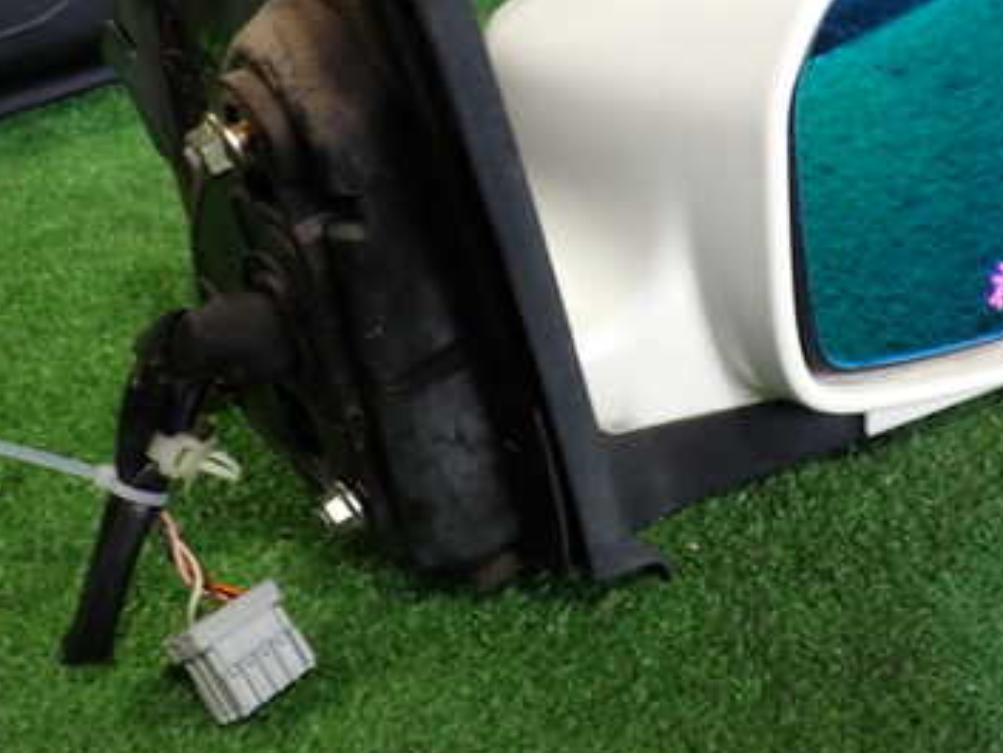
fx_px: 1478
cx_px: 739
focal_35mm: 51
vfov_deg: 28.3
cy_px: 227
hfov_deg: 36.7
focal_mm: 5.4
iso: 200
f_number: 2.3
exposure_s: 1/30
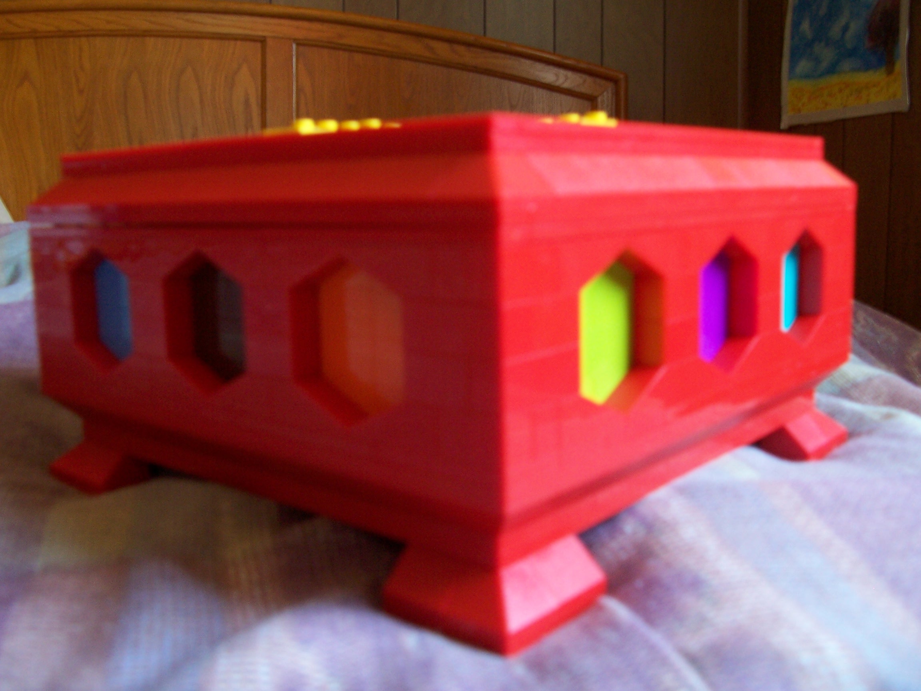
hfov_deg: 52.6
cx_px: 460
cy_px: 346
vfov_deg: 40.7
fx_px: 931
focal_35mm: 35
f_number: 2.8
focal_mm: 6
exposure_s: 1/10
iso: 140
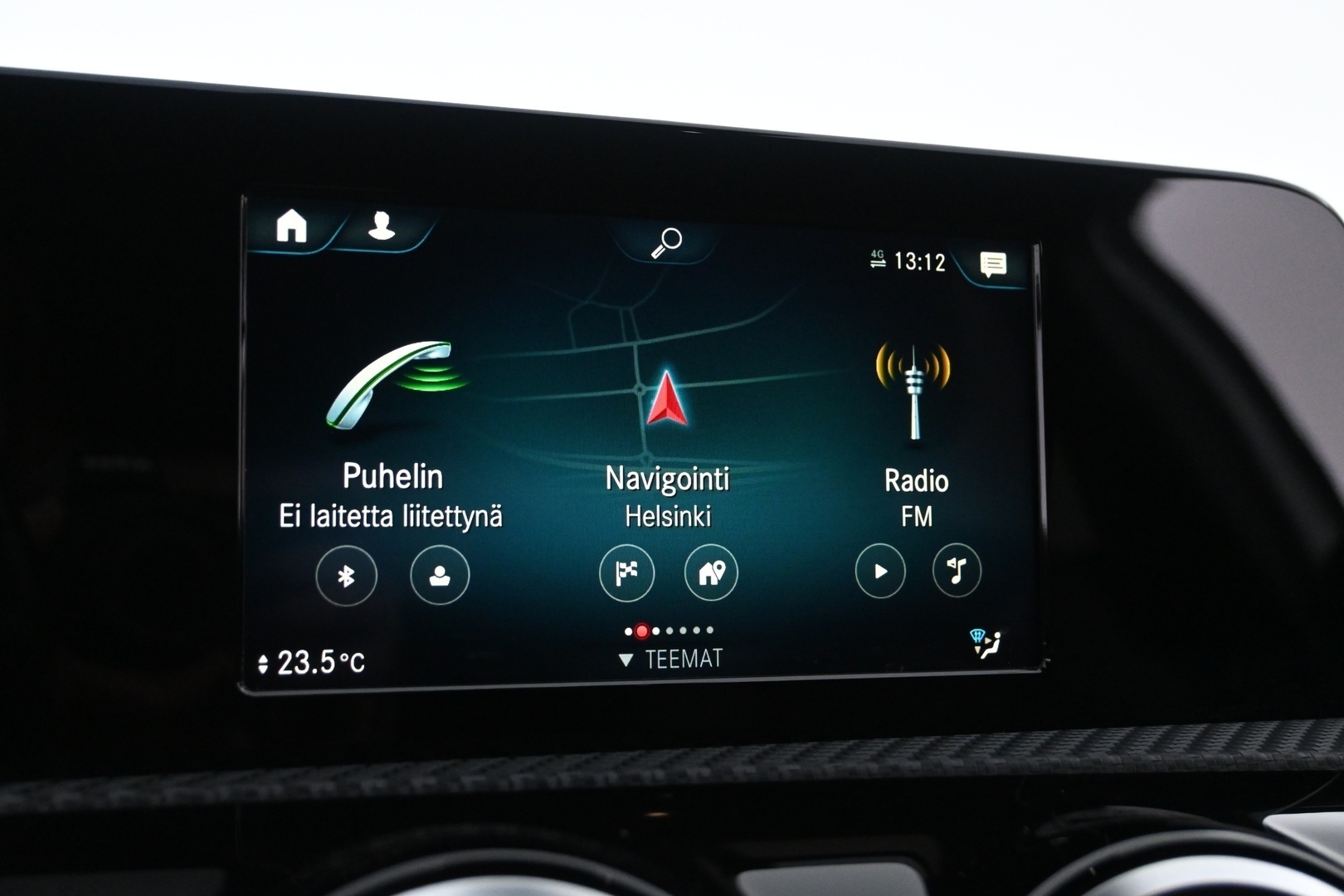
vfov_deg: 32.4
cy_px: 448
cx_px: 672
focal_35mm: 41
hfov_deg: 47.2
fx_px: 1540
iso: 3200
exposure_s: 1/50
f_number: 4.5
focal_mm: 27.5
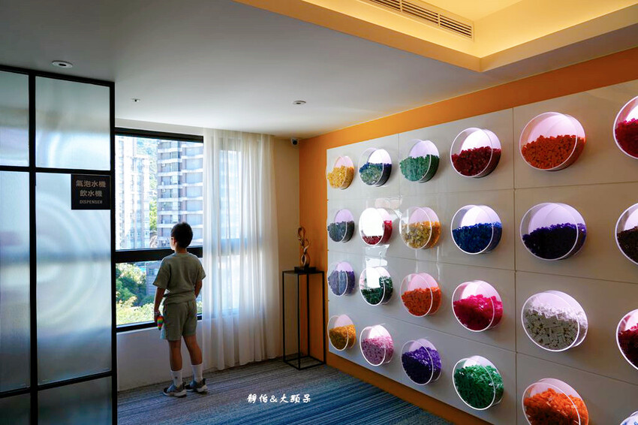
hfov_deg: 73.8
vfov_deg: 53.1
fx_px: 425
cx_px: 319
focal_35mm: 24
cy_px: 212
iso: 320
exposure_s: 1/80
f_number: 6.3
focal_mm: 24
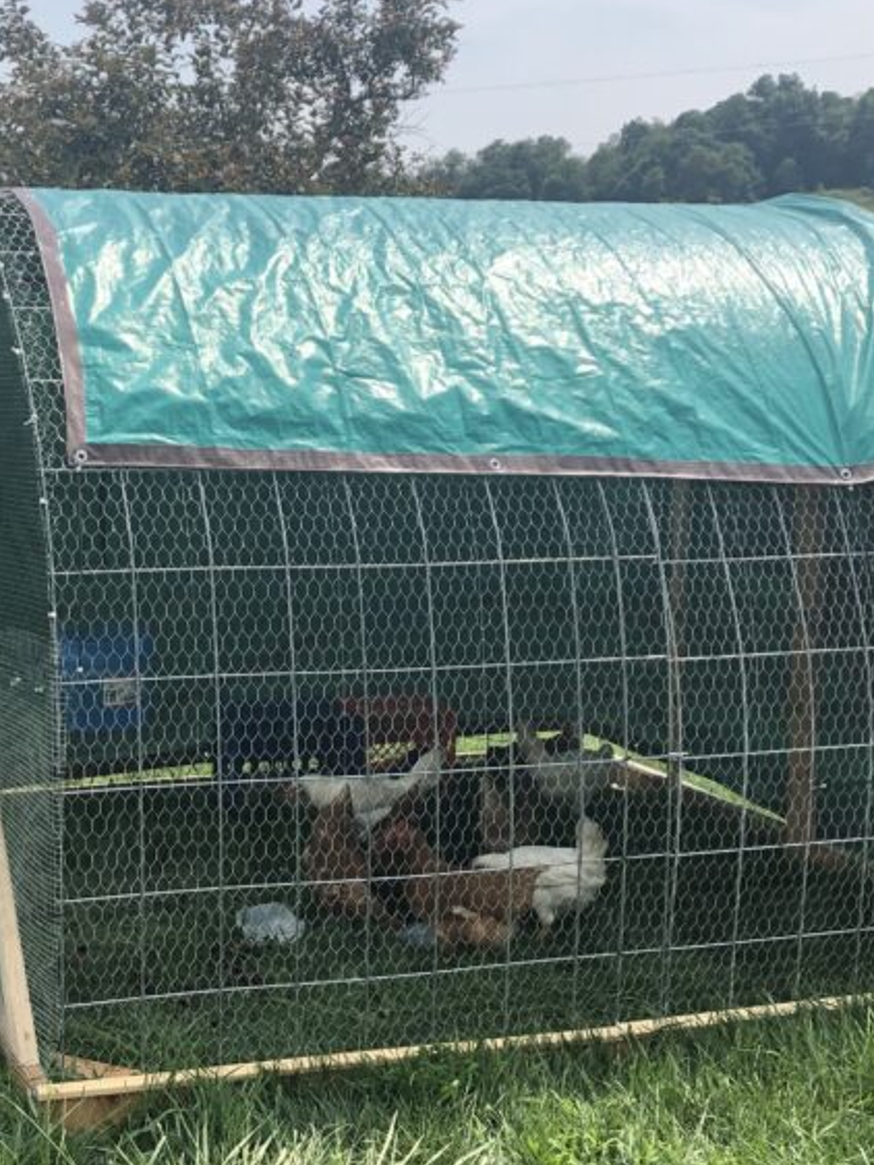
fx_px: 1716
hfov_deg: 28.1
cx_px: 197
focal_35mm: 51
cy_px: 576
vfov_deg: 37.5
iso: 20
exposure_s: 1/738
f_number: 1.8
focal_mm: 4
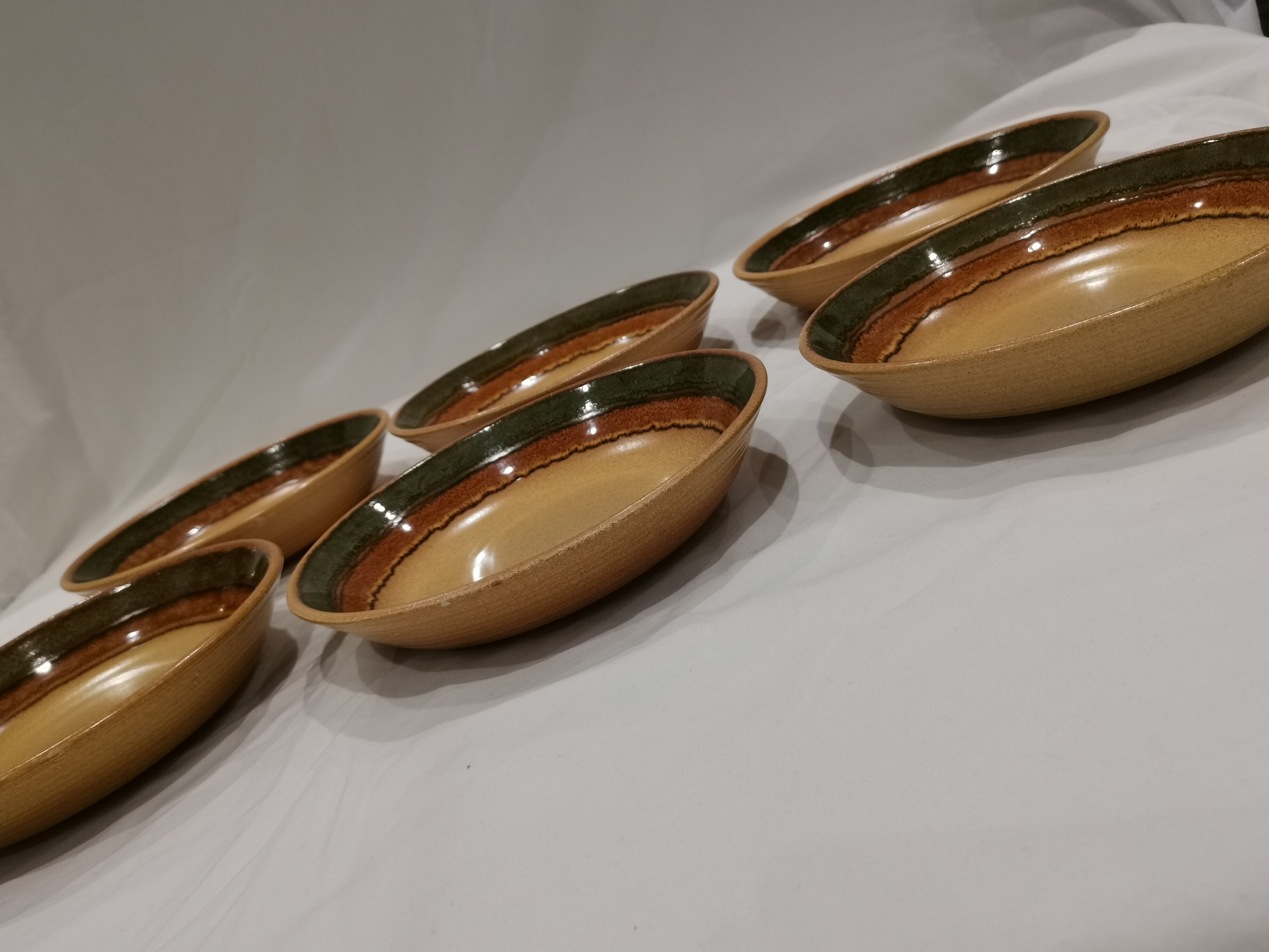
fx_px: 1136
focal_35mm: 31
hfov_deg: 58.4
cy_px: 476
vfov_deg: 45.4
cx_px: 634
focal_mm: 5.58
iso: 160
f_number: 1.8
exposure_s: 1/100
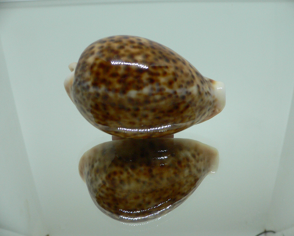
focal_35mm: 37
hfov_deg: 49.1
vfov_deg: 40.1
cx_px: 150
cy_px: 118
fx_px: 322
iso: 150
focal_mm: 4.6
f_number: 2.8
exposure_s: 1/60
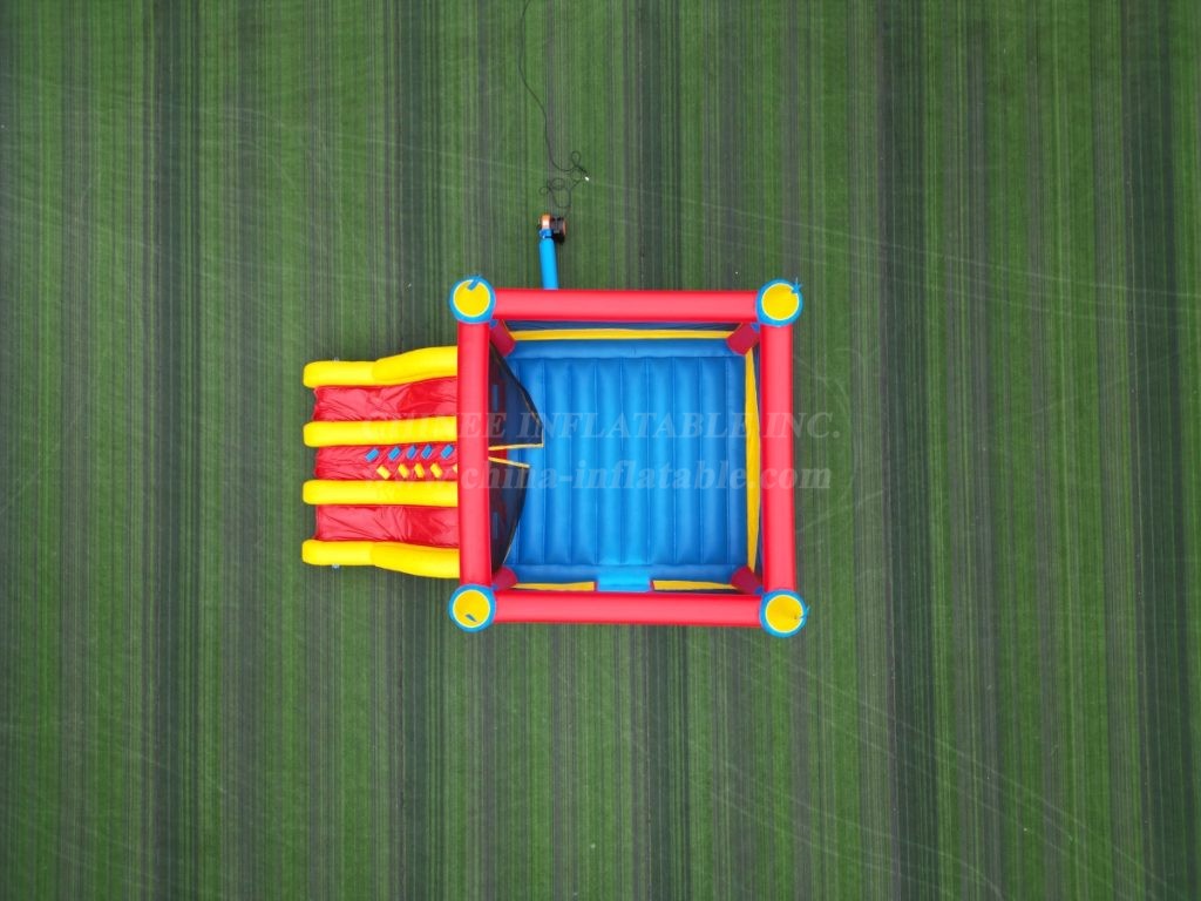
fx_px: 833
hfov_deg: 71.6
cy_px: 450
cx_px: 600
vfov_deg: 56.8
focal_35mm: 24
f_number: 1.7
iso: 100
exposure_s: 1/500
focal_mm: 6.72
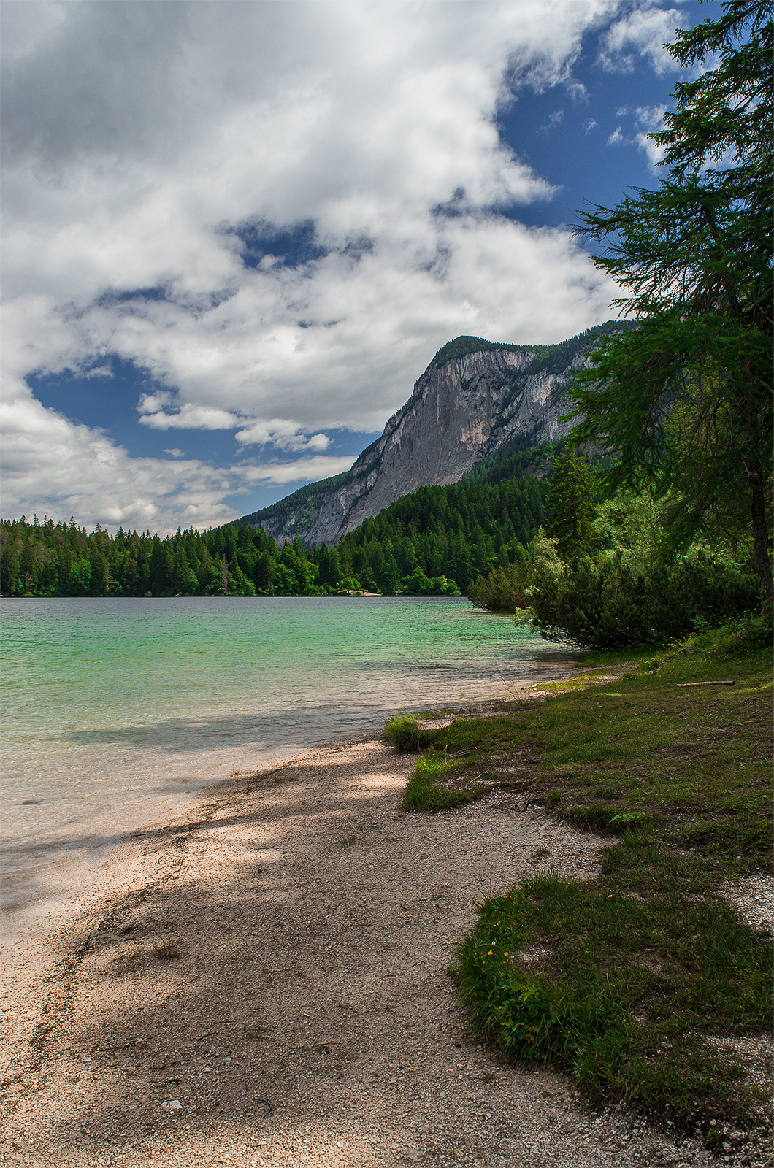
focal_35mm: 30
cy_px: 584
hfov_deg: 43.4
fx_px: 972
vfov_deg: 62.0
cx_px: 387
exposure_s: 1/500
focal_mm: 20
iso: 400
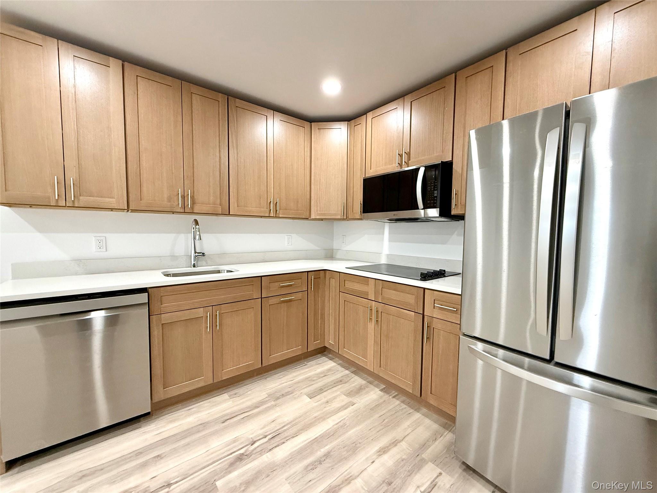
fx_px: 266
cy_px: 246
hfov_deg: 102.1
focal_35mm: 14
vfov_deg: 85.7
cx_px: 328
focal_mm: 2.22
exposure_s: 1/120
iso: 320
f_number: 2.2
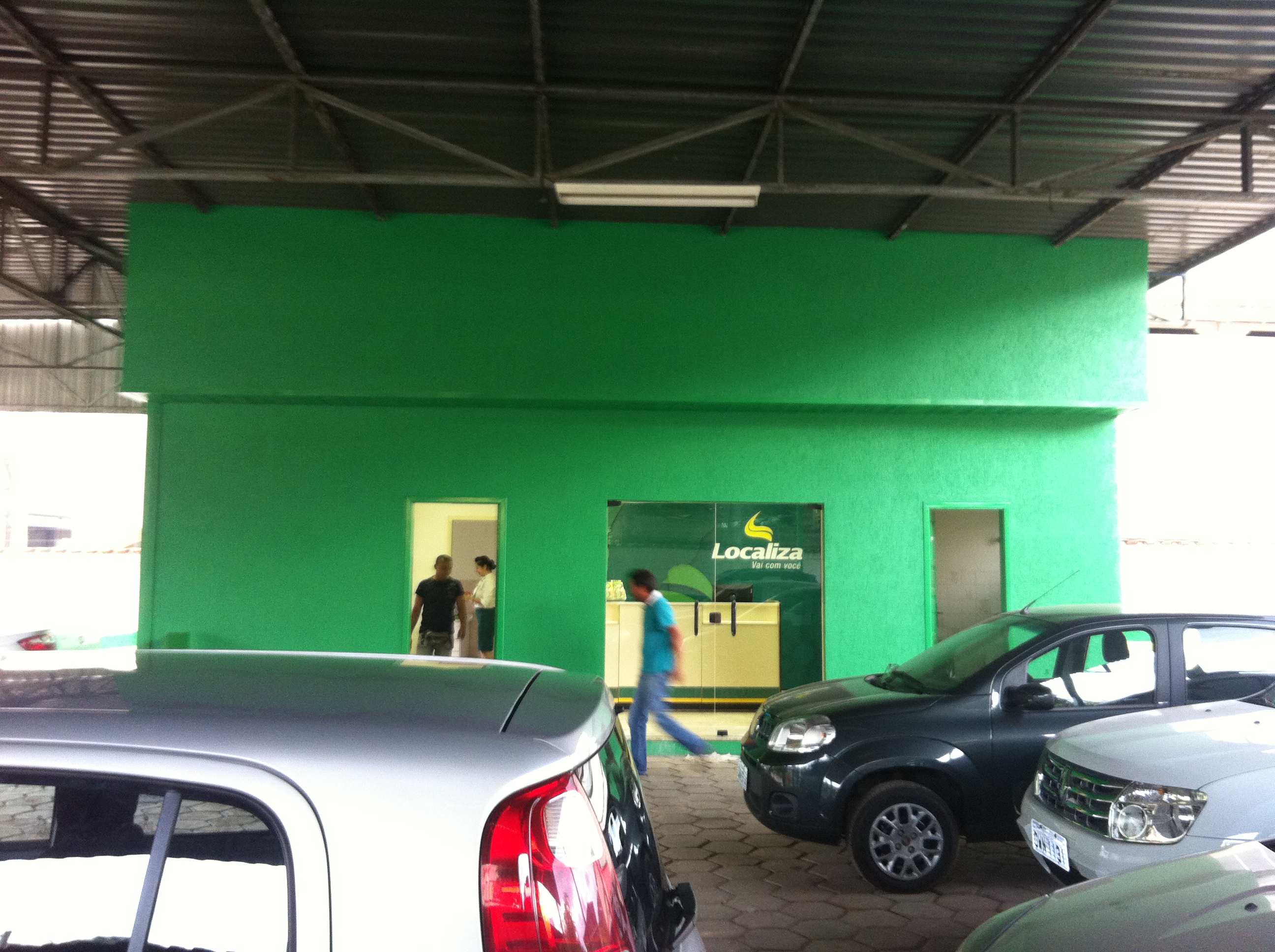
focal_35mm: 35
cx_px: 638
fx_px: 1287
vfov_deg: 40.6
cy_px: 476
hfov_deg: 52.7
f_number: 2.8
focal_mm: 3.85
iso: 125
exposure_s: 1/15
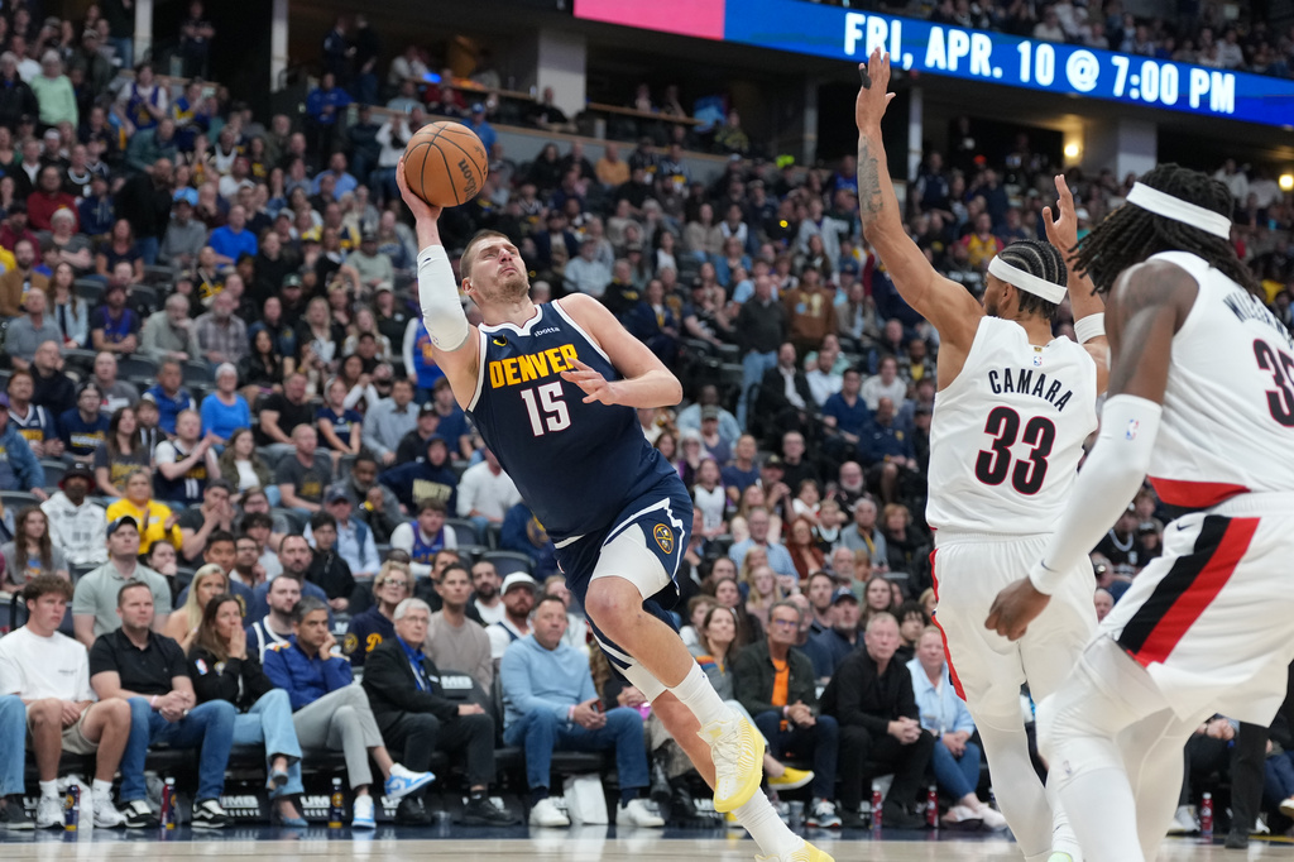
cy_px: 431
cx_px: 647
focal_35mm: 85
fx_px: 3054
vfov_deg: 16.1
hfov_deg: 23.9
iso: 2500
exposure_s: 1/2000
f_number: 2
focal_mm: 57
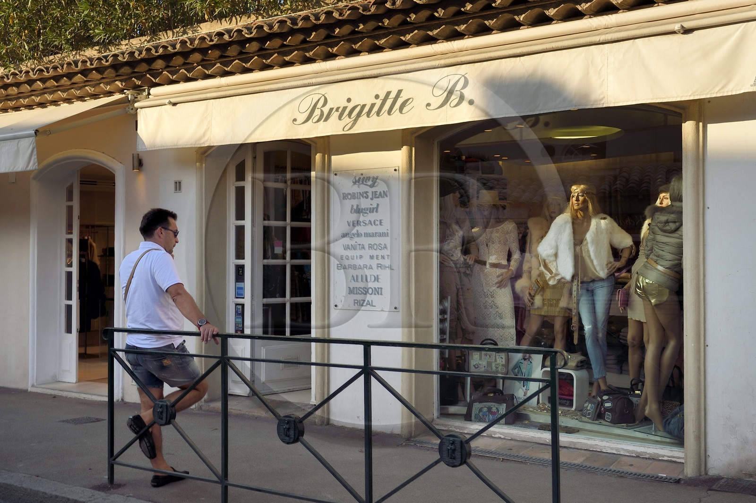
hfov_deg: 55.8
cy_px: 252
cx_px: 378
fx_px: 714
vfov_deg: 38.9
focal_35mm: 34
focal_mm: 34
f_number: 13
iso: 400
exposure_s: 1/200
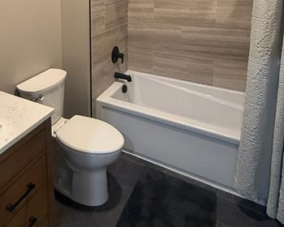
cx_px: 84
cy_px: 12
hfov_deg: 56.8
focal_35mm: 30
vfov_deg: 43.2
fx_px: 252
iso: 400
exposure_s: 1/60
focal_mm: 2.22
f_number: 2.2
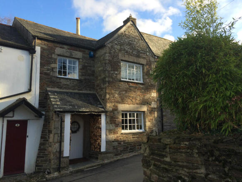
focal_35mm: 29
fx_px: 203
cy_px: 91
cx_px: 121
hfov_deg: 61.7
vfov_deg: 48.2
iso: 32
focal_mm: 4.15
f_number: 2.2
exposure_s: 1/707
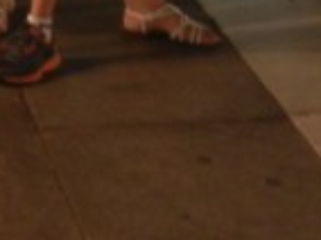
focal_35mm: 217
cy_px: -317
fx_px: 2009
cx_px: -172
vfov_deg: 6.5
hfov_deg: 8.9
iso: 306
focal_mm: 5.4
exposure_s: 1
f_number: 3.5
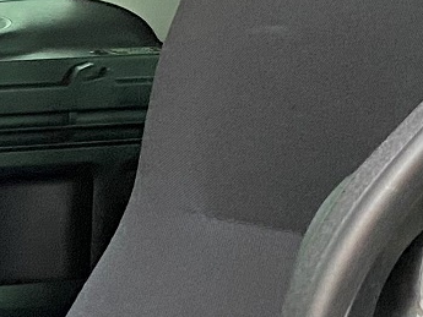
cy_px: 392
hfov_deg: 13.6
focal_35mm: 137
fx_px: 1675
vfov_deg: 10.6
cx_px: -201
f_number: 1.8
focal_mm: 4.25
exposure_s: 1/50
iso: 250
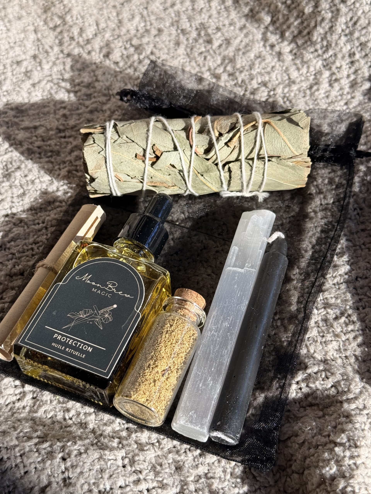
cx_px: 186
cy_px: 247
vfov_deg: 39.7
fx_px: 686
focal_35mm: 48
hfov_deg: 30.3
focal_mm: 6.76
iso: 64
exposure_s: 1/611
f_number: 1.78
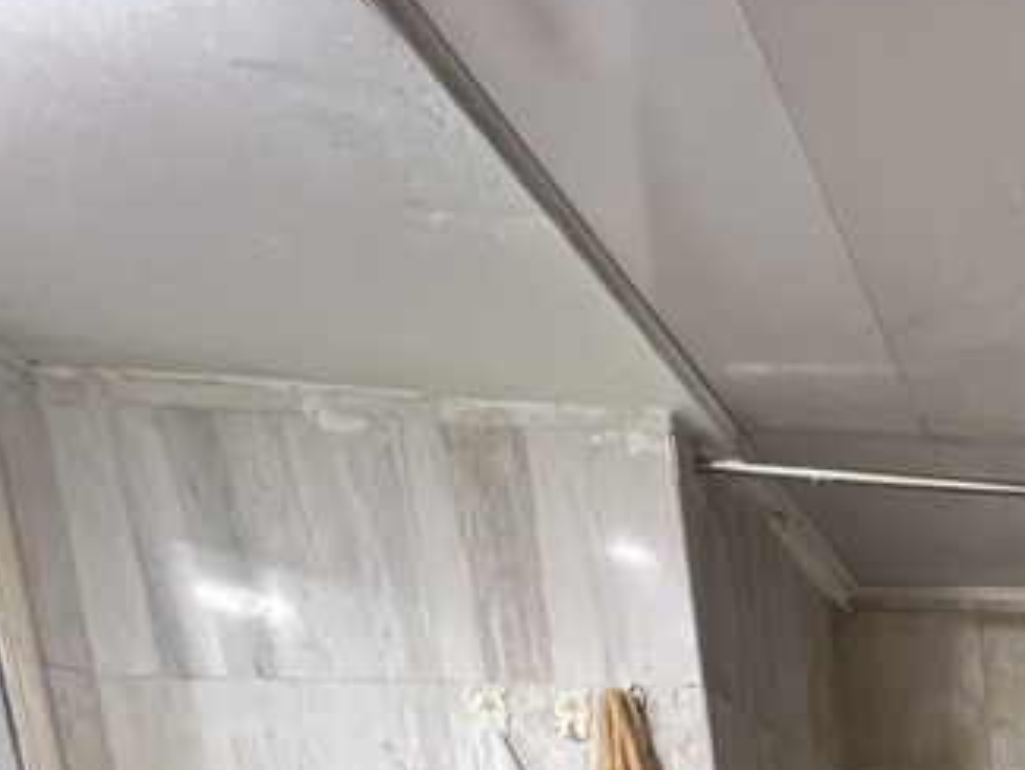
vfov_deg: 25.3
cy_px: 1193
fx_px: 1214
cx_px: 1463
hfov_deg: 30.5
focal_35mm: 41
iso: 250
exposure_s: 1/50
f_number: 1.8
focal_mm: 1.57
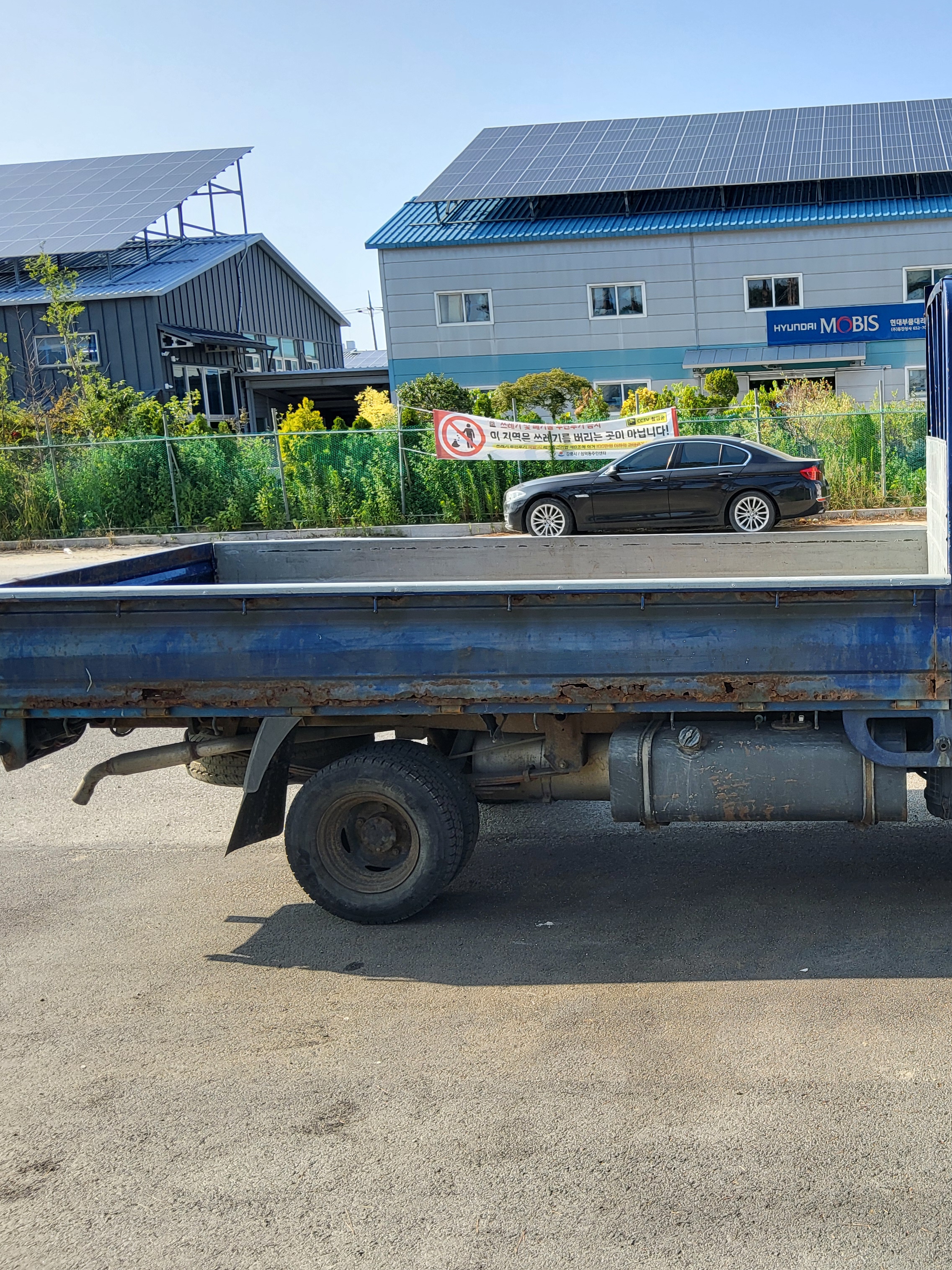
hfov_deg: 39.0
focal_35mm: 35
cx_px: 774
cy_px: 639
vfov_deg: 52.6
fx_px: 1284
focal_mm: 3.98
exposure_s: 1/390
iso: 12
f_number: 1.8
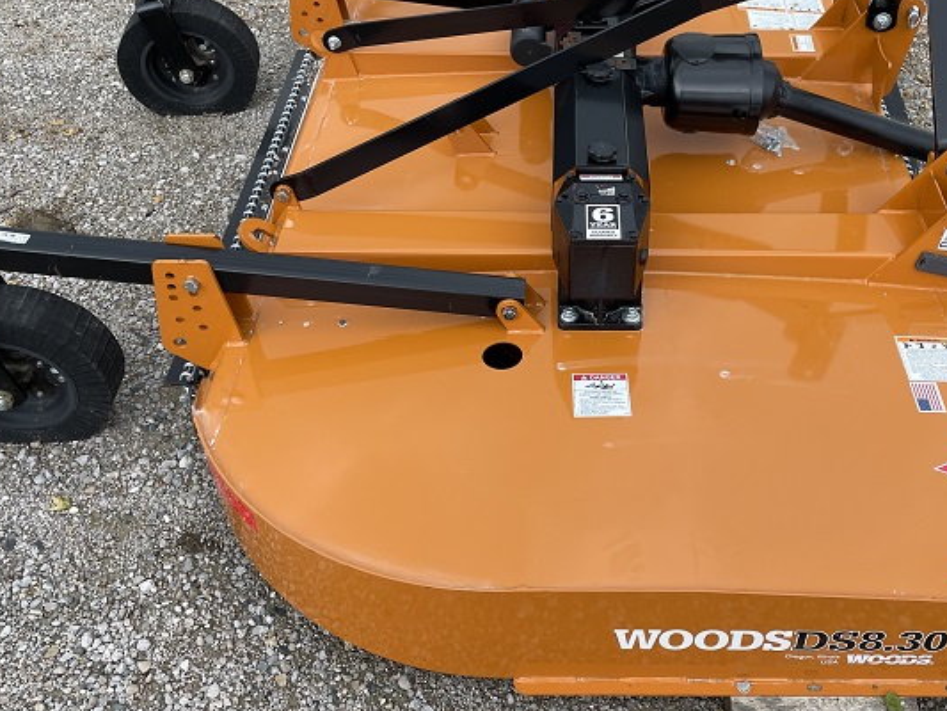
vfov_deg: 36.5
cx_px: 574
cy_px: 252
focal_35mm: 39
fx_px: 1067
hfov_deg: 47.5
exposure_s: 1/465
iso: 32
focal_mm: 4.2
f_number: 1.6
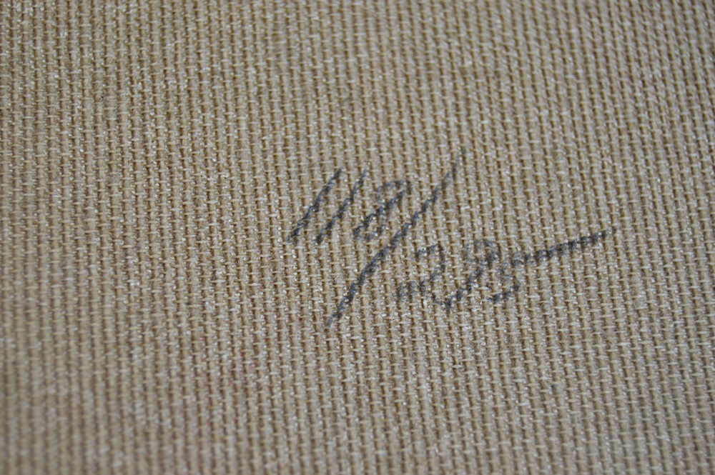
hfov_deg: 24.6
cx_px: 358
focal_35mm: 82
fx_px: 1637
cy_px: 238
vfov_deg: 16.5
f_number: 5.6
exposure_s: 1/60
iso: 400
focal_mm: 55
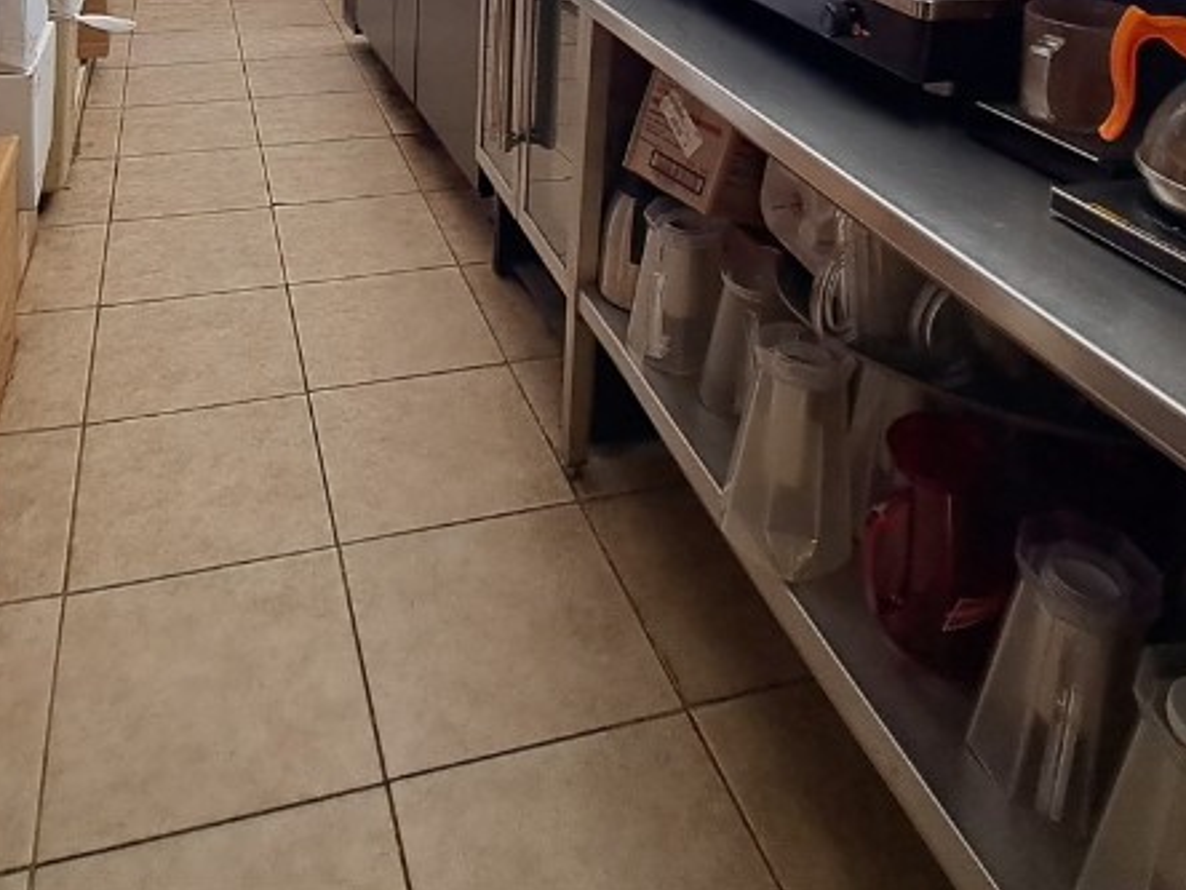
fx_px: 1028
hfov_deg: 59.6
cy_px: -131
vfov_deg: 37.5
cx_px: 491
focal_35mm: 30
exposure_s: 1/40
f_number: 2.2
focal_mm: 1.74
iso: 50
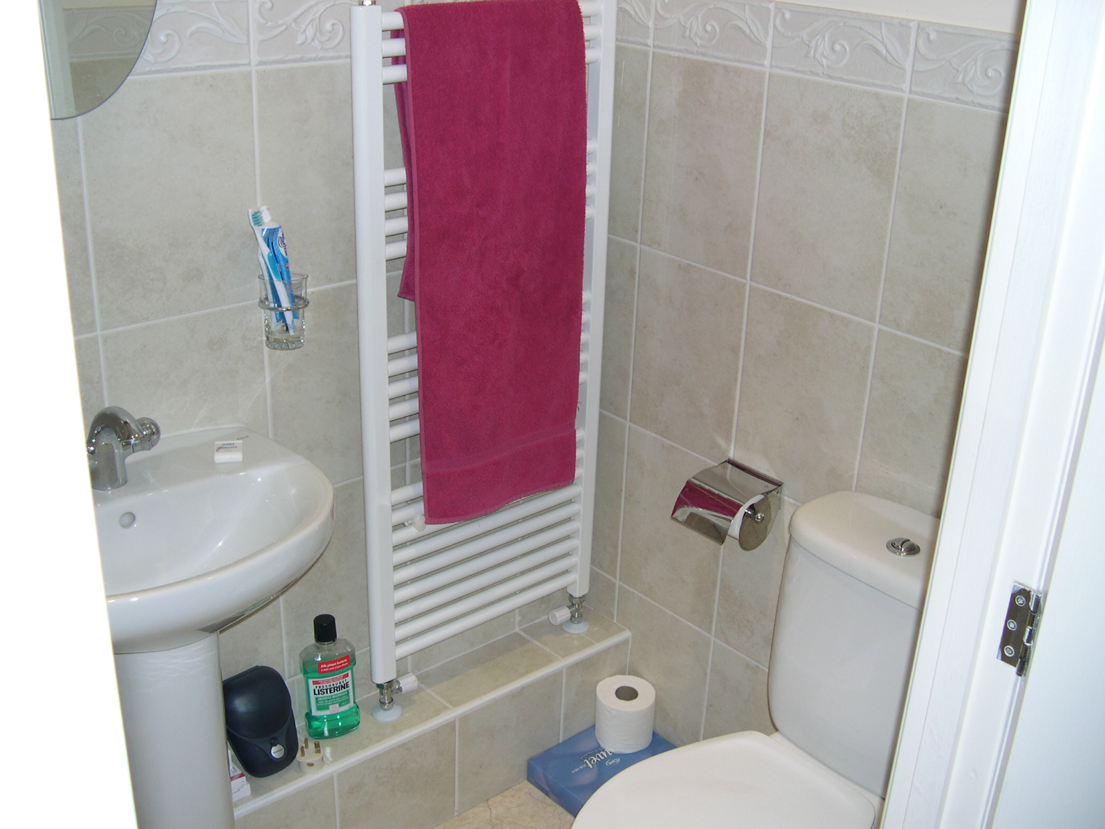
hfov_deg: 49.0
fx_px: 1213
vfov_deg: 37.7
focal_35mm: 38
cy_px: 414
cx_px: 552
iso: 100
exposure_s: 1/60
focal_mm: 8
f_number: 2.8
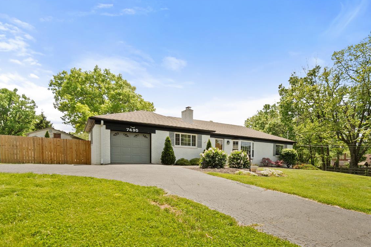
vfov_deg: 61.1
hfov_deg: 82.8
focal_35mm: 20
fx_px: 206
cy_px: 155
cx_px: 225
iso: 400
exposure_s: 1/1600
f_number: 8
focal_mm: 10
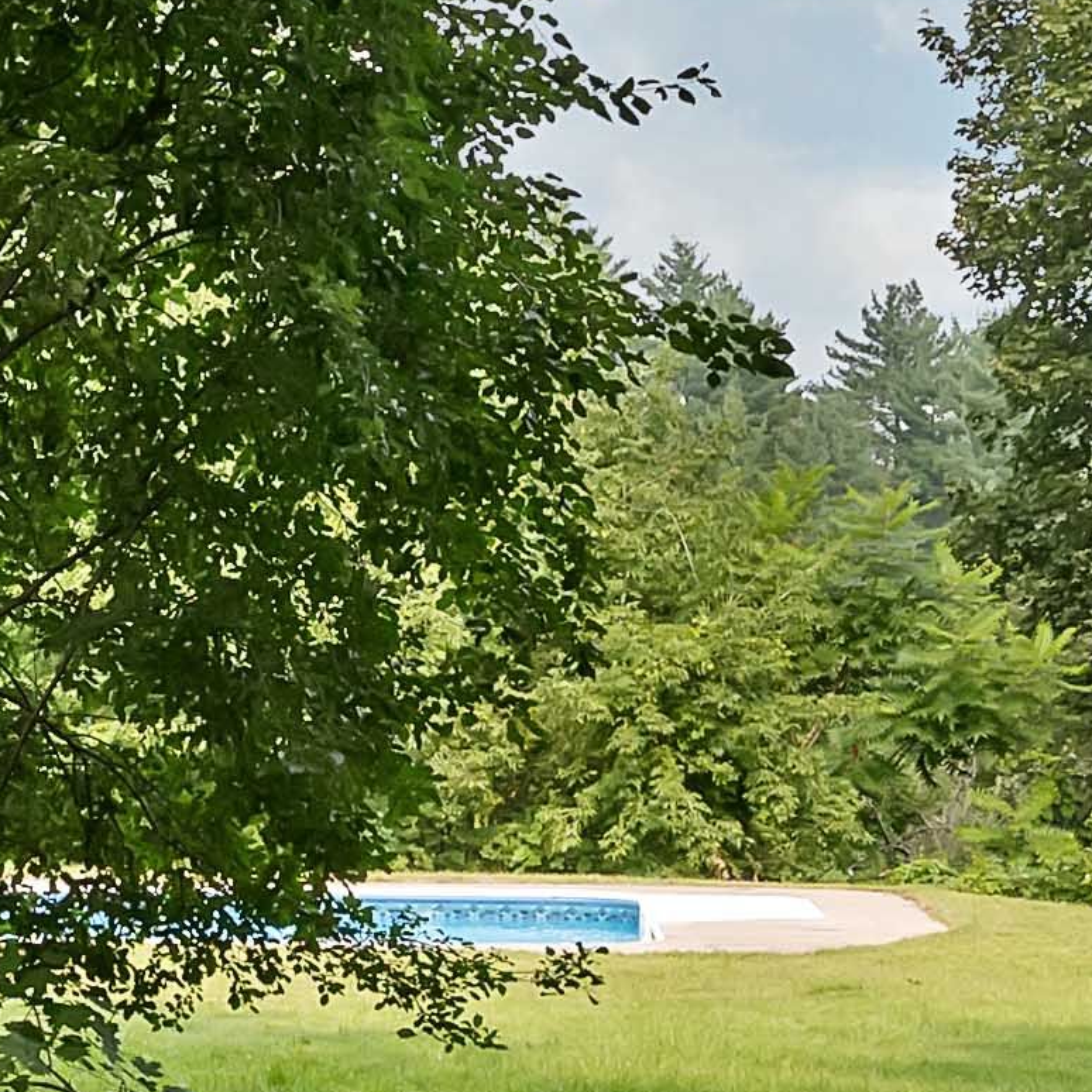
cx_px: -124
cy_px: 617
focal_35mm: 112
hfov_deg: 15.1
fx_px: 3997
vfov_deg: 15.6
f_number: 9
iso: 640
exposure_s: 1/100
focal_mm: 17
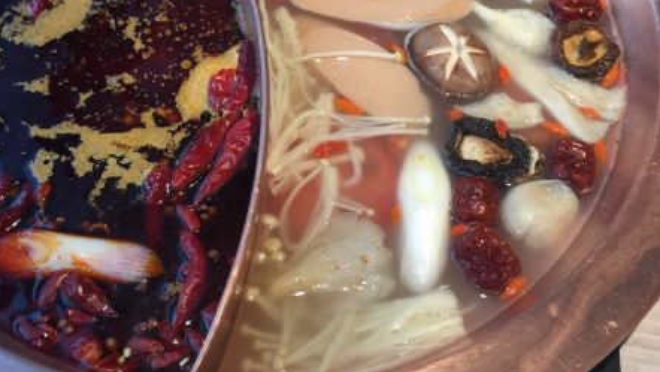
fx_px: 875
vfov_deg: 23.6
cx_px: 270
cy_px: 78
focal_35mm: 50
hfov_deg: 41.2
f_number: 2.2
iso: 32
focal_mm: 4.15
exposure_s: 1/30
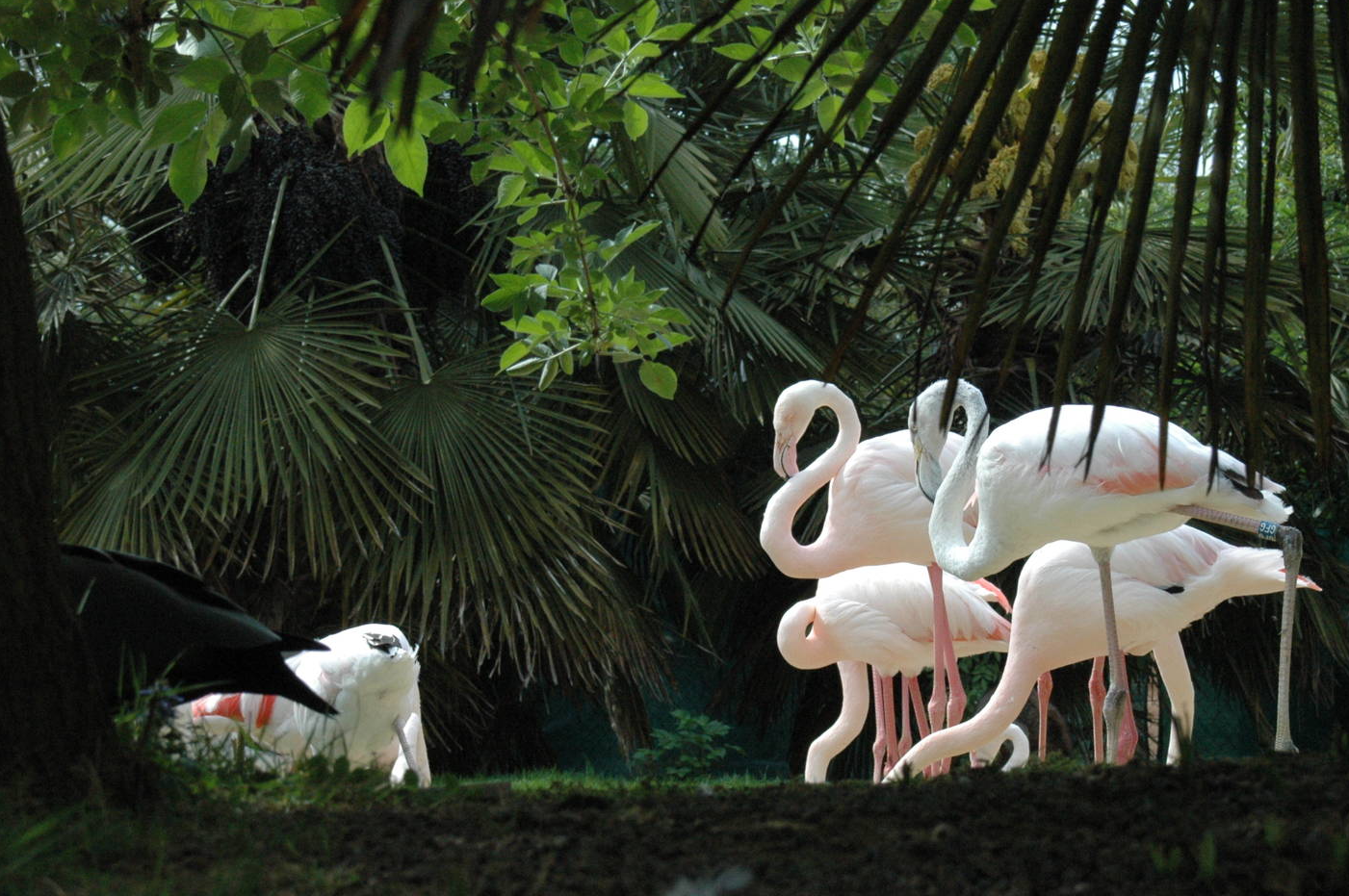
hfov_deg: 15.0
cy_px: 407
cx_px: 752
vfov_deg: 10.0
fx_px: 5128
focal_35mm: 137
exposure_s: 1/500
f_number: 11
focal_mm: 80
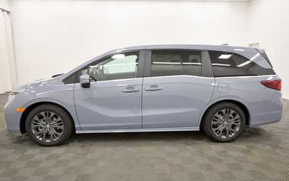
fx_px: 197
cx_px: 144
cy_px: 95
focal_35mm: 25
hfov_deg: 72.5
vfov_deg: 49.3
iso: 1000
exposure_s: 1/125
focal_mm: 16
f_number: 5
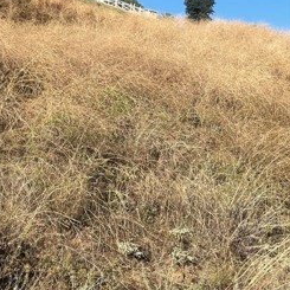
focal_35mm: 60
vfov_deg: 27.8
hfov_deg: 27.2
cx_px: 11
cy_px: 44
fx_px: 569
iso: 32
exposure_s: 1/2336
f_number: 1.6
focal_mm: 5.1
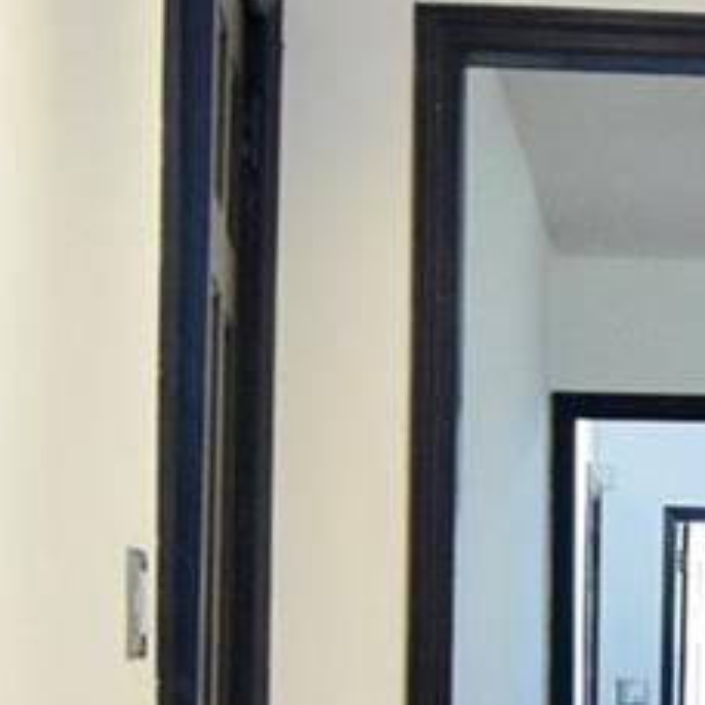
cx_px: 832
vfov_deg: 13.6
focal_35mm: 126
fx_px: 2899
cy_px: 779
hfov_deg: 13.5
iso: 1600
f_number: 5
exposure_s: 1/60
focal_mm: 11
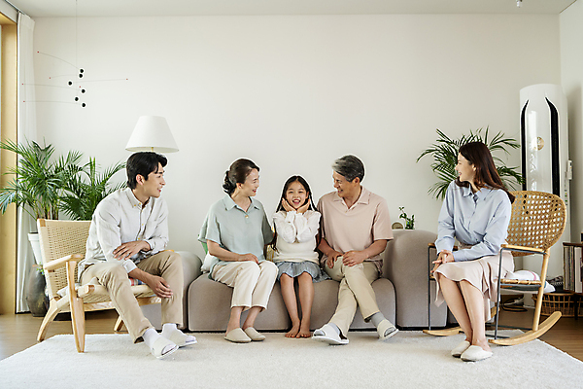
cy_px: 194
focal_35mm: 40
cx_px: 292
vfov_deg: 33.4
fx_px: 648
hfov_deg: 48.5
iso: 400
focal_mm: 40
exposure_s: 1/125
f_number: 5
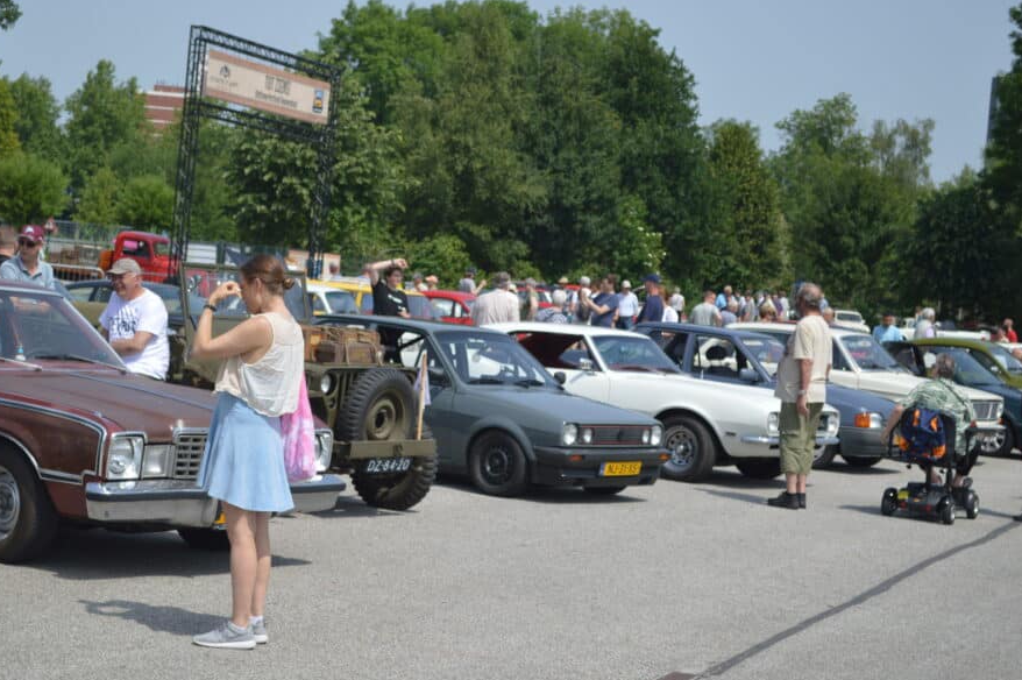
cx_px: 433
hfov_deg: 26.3
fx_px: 2184
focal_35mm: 77
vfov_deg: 17.7
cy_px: 321
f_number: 5.3
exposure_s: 1/500
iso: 100
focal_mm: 44
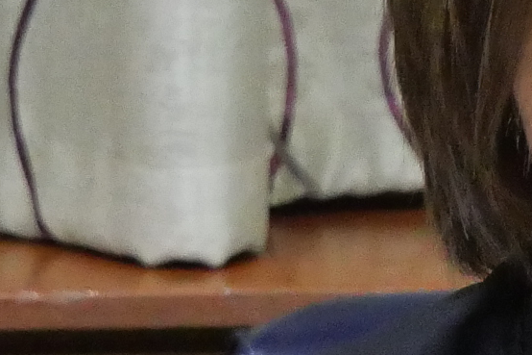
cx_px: 594
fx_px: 8819
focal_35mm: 597
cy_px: 510
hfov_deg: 3.5
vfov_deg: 2.3
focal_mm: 43
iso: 3200
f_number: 5.6
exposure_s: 1/30
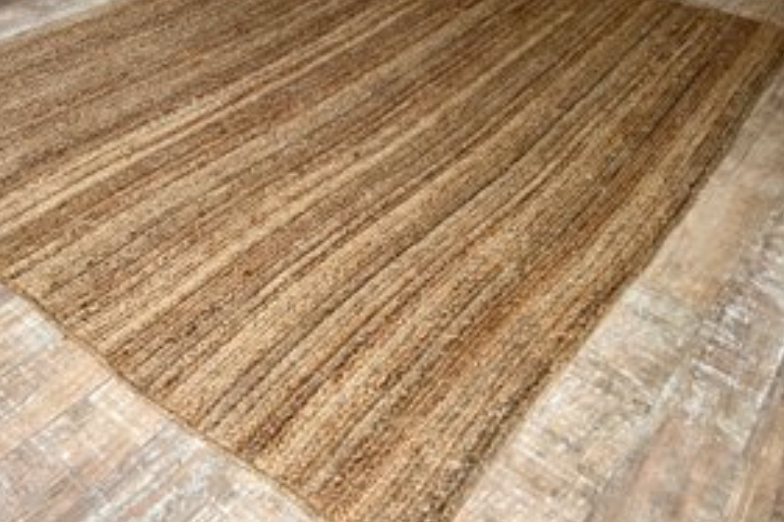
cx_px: 325
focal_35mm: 33
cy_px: 228
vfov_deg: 39.9
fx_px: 718
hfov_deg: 56.9
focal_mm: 5.7
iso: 125
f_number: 1.5
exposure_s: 1/72
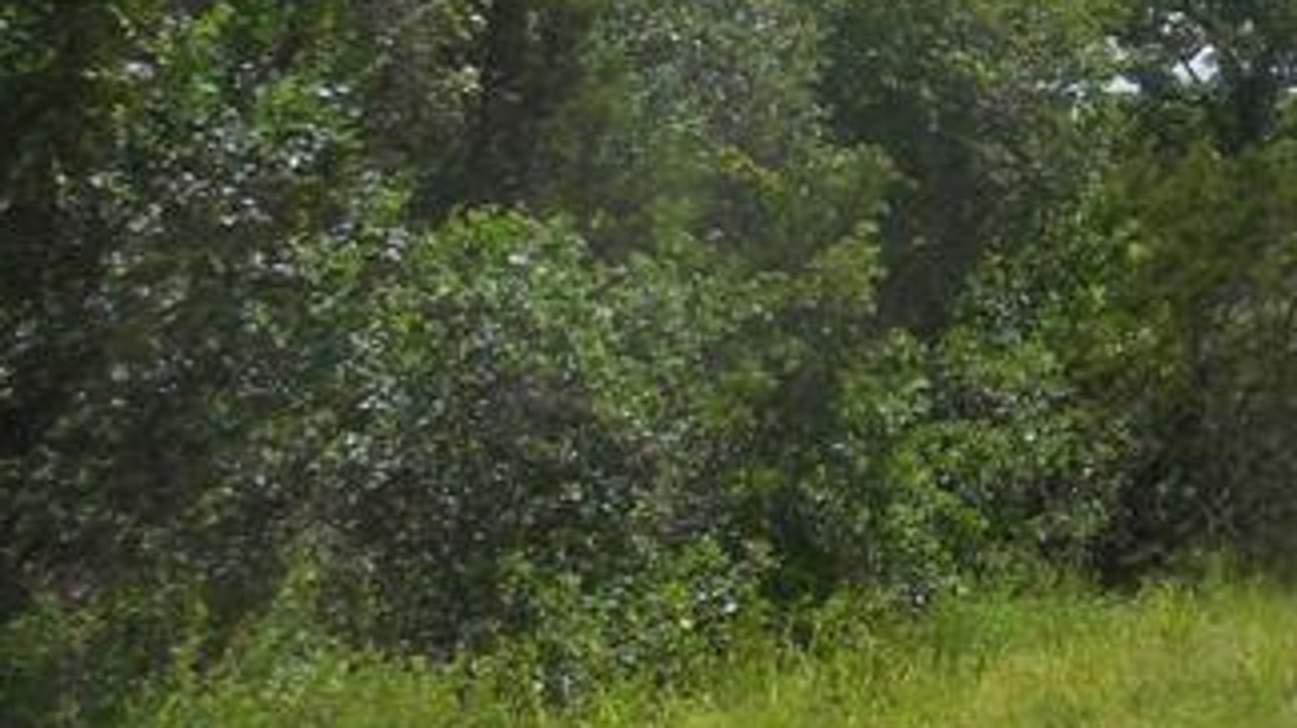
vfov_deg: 13.9
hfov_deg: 21.3
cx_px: 1873
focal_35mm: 86
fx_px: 2957
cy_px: 8
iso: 125
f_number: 3.1
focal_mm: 4.5
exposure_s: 1/1600
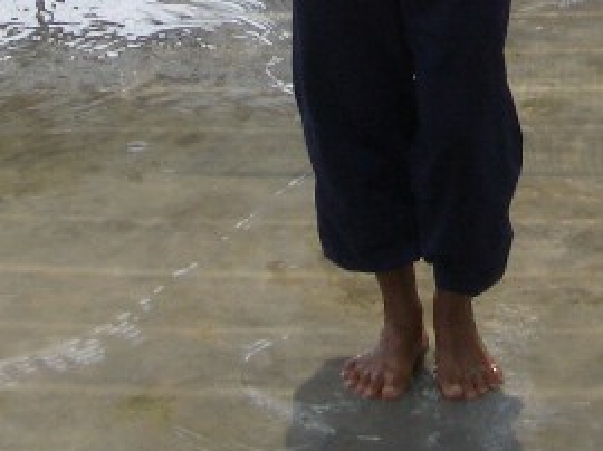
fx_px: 3237
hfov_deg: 10.6
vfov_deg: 7.7
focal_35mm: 186
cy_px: -393
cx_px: 429
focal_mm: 8.2
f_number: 5
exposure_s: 1/200
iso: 50
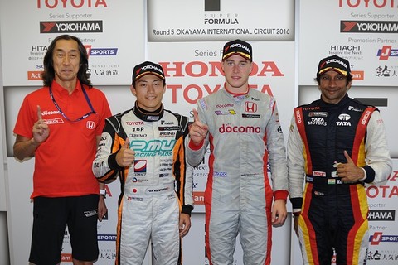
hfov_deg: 54.4
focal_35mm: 35
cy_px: 132
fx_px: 387
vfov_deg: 37.9
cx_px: 199
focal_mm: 35
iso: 200
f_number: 2
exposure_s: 1/125
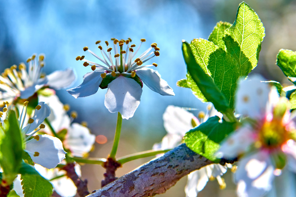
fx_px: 477
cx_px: 107
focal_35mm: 58
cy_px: 70
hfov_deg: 34.3
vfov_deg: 23.3
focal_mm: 28
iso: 200
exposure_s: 1/250
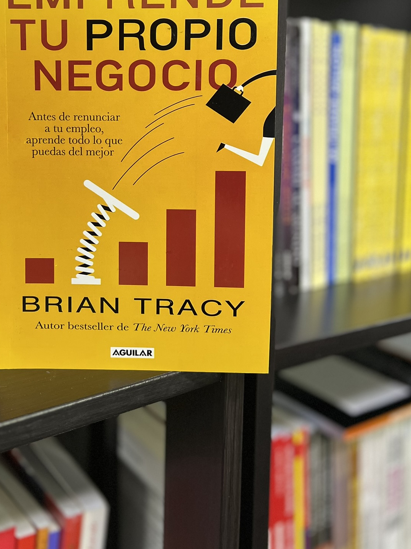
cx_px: 123
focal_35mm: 37
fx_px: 586
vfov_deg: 48.8
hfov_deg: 38.0
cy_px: 161
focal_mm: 5.7
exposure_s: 1/60
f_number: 1.5
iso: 250
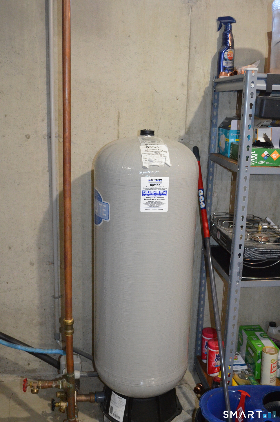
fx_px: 422
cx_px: 140
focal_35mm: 36
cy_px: 211
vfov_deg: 53.2
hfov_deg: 36.7
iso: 3200
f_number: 4
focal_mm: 24
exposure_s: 1/60
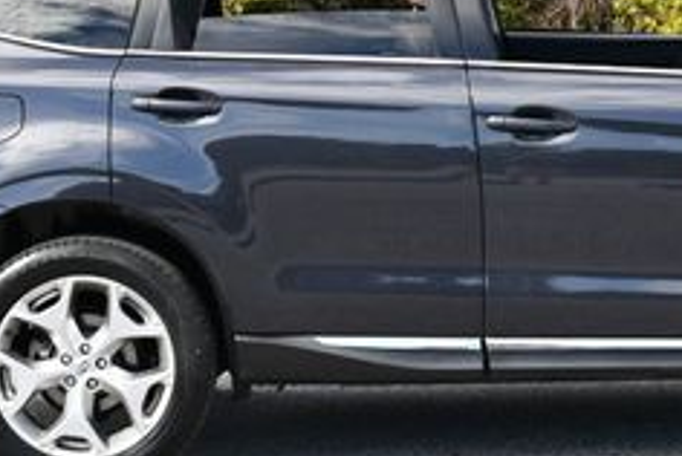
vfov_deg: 7.2
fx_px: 3604
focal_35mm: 190
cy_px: -29
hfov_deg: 10.8
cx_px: 575
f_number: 7.1
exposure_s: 1/250
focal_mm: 35
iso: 200
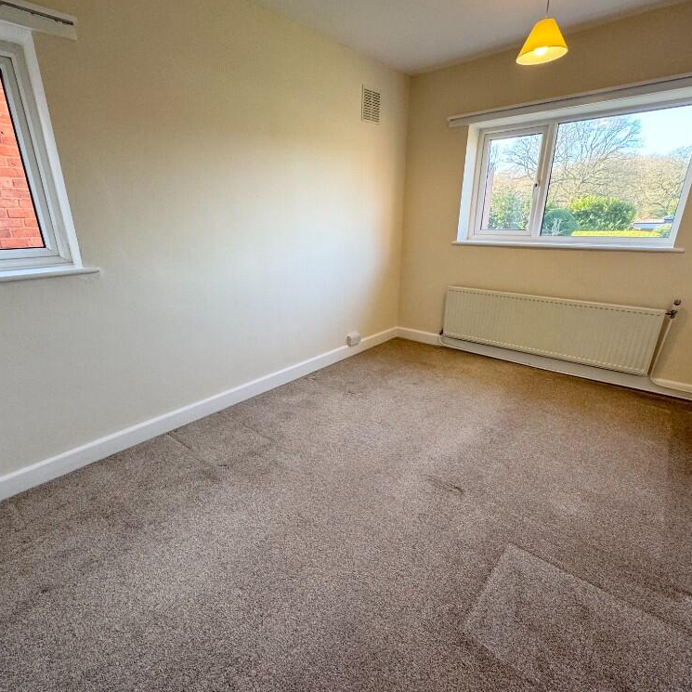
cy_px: 355
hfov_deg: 83.9
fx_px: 384
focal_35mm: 17
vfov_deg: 84.0
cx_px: 330
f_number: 2.2
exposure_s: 1/100
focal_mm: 2.22
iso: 125
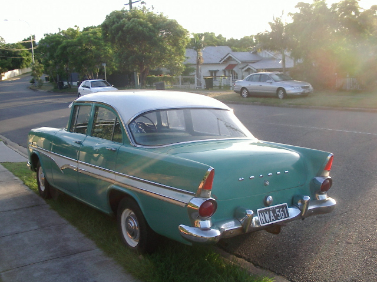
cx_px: 188
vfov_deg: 37.7
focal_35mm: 38
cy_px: 141
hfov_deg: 49.0
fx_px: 414
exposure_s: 1/60
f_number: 4.8
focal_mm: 5.8
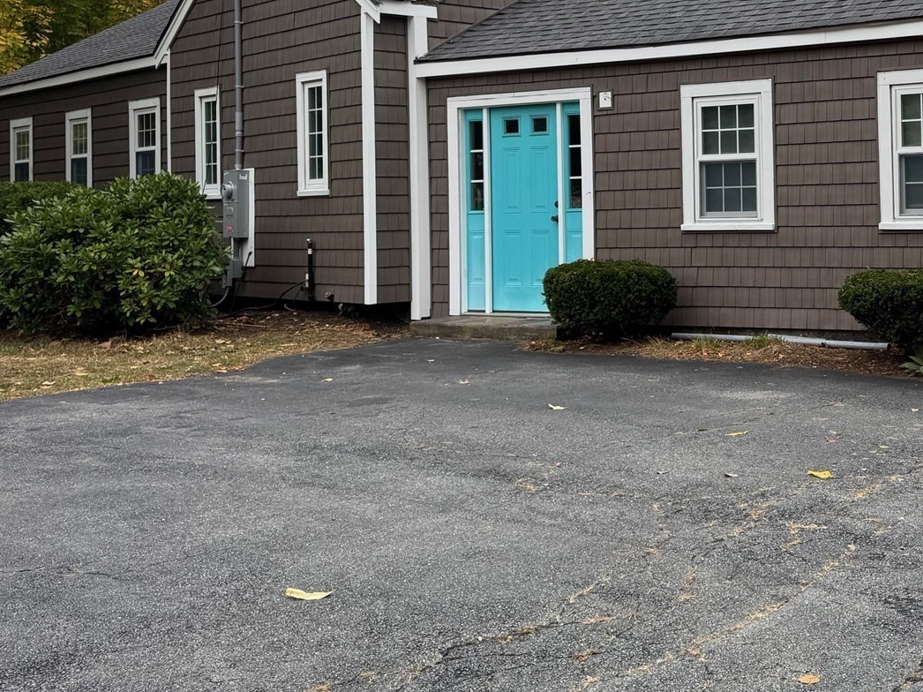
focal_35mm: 47
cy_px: 182
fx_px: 1253
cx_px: 898
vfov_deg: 30.4
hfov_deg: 36.8
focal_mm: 6.76
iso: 80
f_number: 1.78
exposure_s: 1/227
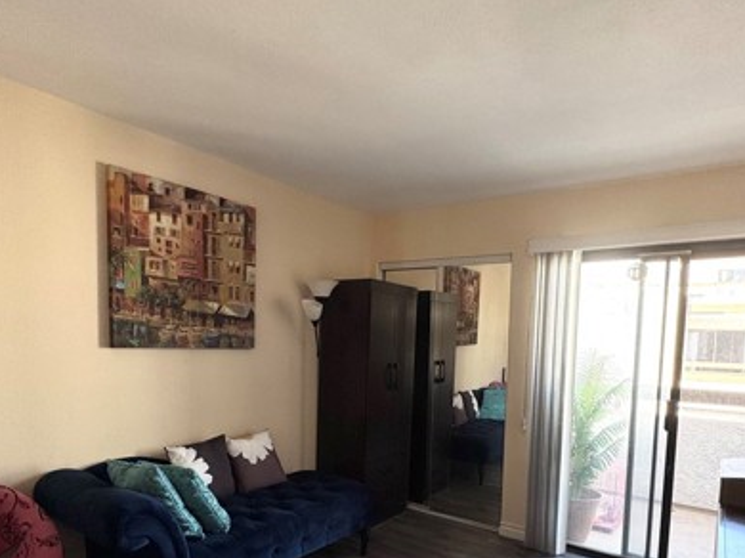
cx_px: 386
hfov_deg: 73.9
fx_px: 495
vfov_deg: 57.4
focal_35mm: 23
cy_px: 378
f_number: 2.2
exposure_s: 1/99
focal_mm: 2.22
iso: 80
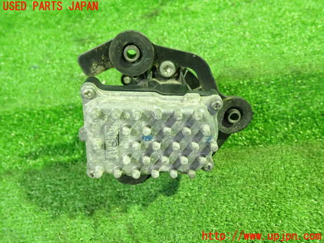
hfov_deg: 60.0
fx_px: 281
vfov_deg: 46.8
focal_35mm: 30
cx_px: 162
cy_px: 122
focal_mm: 5.4
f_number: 2.3
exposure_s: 1/25
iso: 800
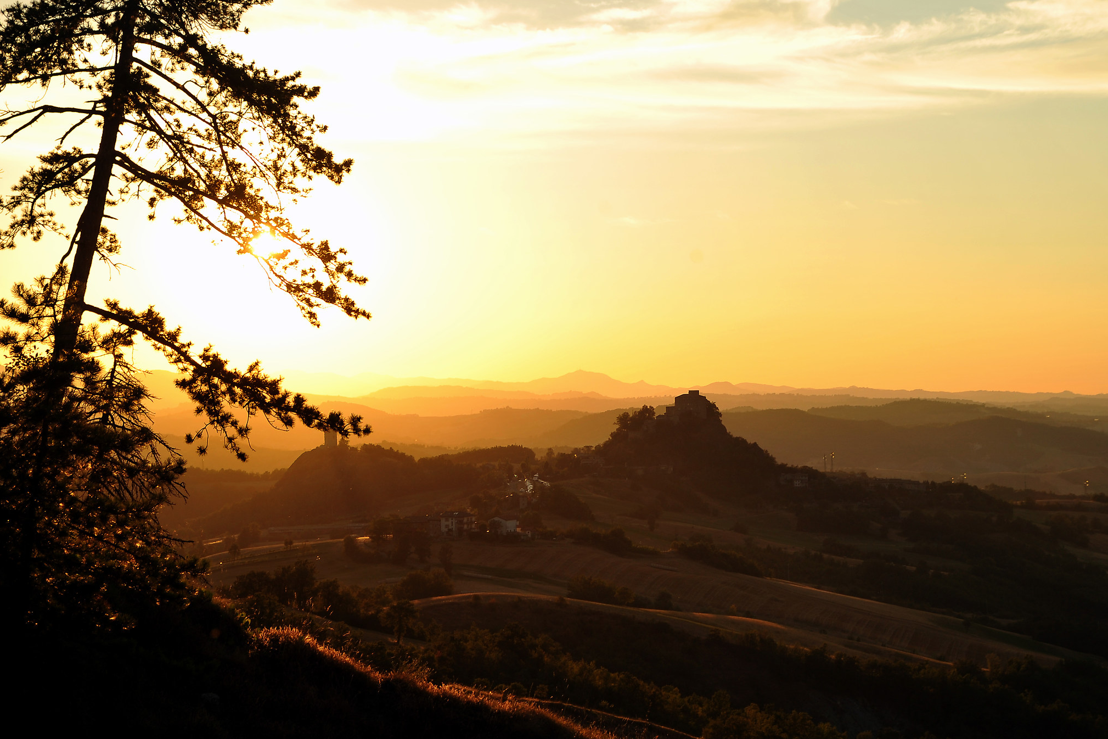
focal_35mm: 95
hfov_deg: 21.5
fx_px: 2924
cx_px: 613
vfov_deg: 14.4
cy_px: 342
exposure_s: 1/320
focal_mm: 80
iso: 250
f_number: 9
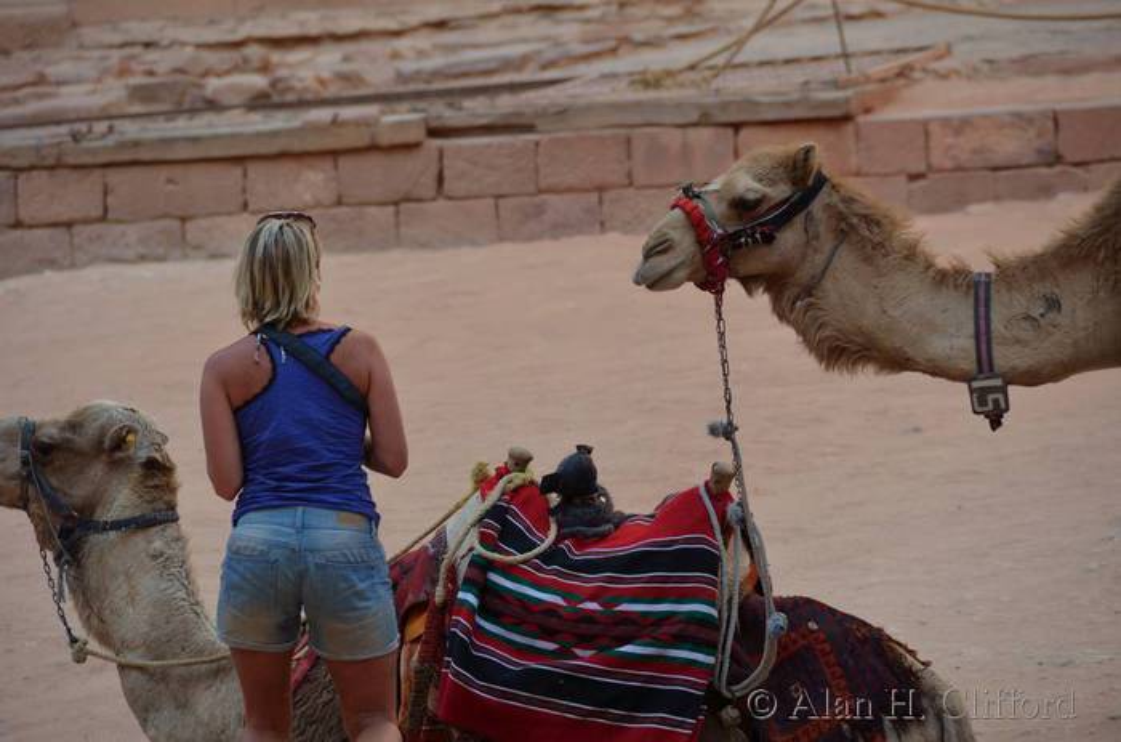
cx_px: 560
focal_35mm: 300
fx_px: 9318
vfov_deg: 4.6
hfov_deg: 6.9
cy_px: 371
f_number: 5.6
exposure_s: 1/250
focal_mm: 200
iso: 200
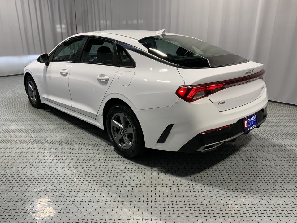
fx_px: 249
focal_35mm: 29
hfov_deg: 61.7
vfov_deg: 48.2
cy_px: 112
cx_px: 148
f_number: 1.8
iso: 64
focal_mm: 3
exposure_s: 1/120
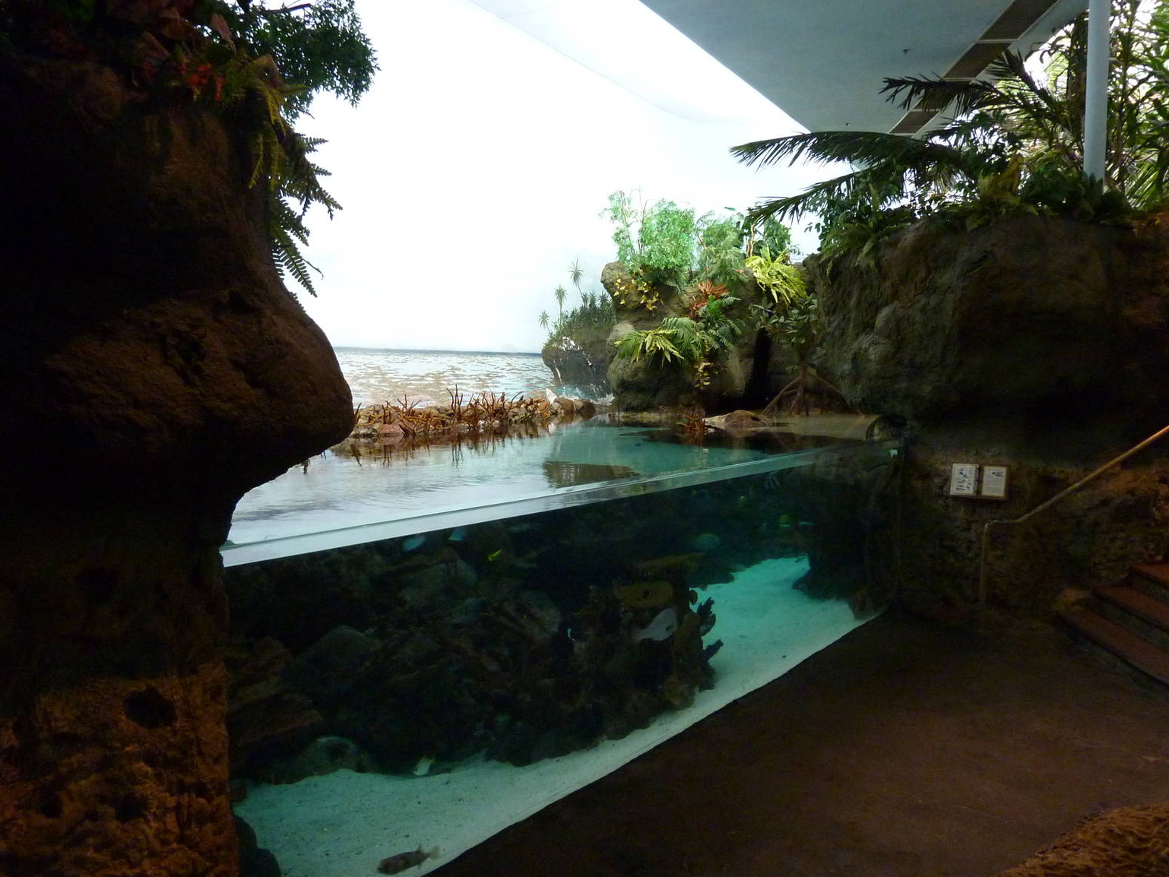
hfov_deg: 67.3
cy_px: 454
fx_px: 878
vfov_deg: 53.1
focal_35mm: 26
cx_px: 569
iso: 400
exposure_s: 1/20
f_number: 3.3
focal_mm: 4.1
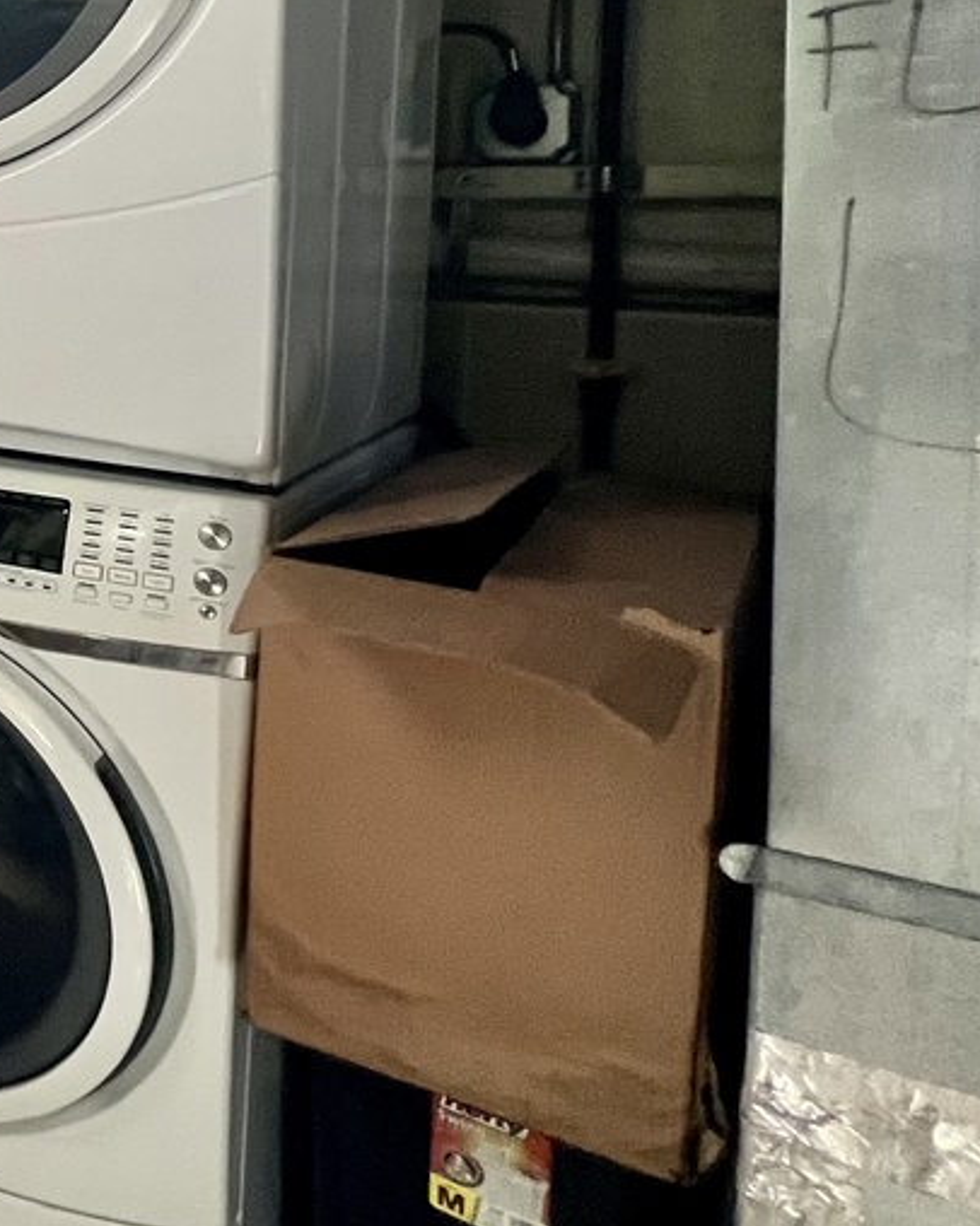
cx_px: -731
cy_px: 270
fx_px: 1306
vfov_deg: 47.9
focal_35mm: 36
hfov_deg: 23.4
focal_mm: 1.57
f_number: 1.8
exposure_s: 1/60
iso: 320
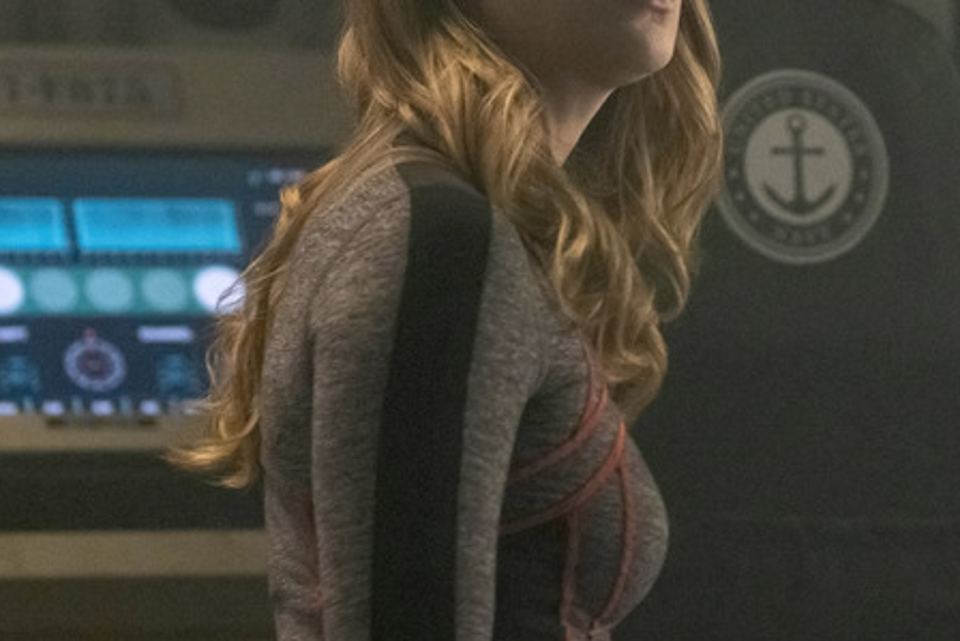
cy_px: 146
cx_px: 656
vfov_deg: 6.8
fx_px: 5388
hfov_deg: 10.2
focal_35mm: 202
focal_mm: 77.3
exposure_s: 1/160
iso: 8000
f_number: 3.2
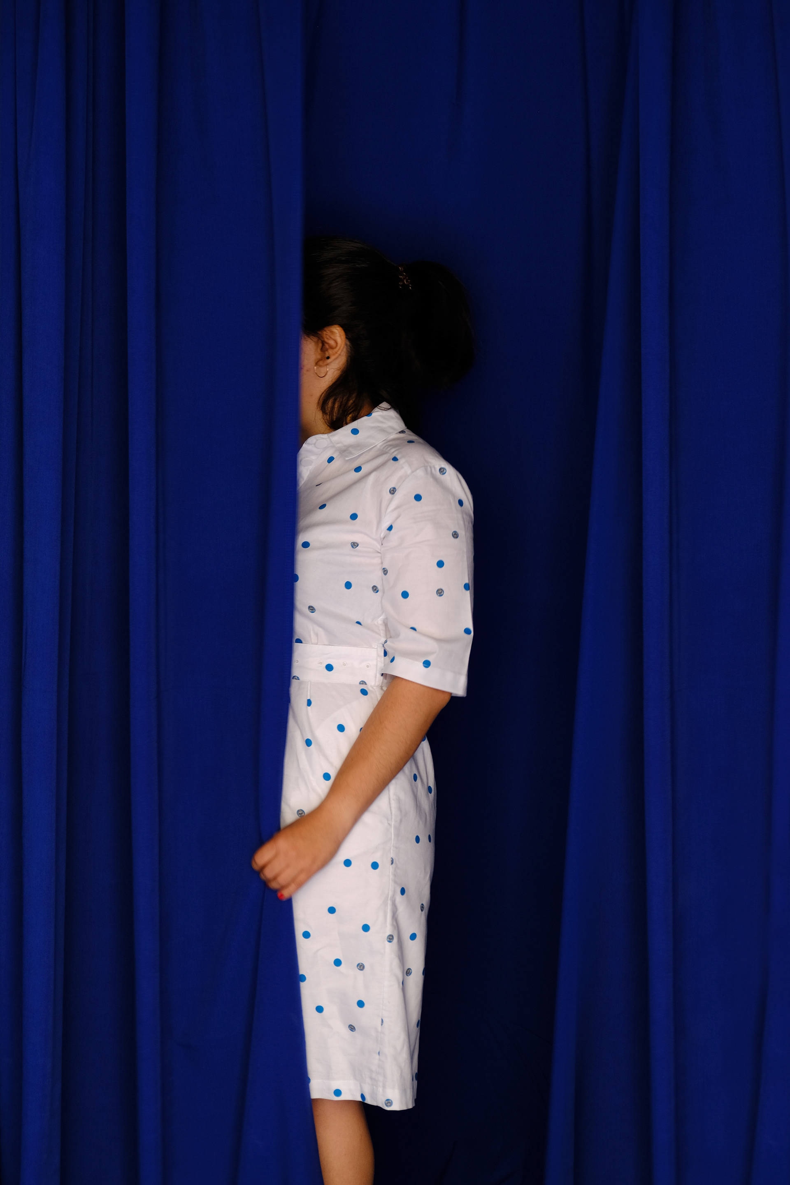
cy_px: 592
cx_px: 395
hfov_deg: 26.5
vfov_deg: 38.9
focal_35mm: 51
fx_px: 1679
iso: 160
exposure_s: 1/15
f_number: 3.6
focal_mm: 34.3
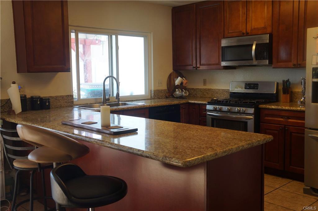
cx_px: 159
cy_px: 106
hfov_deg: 53.2
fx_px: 318
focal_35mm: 36
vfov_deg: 36.8
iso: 250
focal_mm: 24
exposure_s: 1/60
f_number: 4
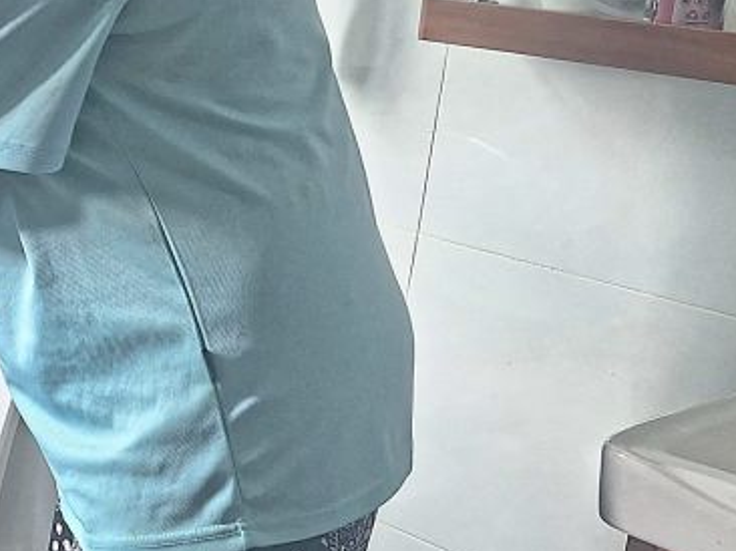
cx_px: -378
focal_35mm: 78
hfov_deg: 21.1
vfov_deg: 18.9
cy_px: 276
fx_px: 1657
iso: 50
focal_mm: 5.54
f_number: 1.8
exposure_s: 1/50
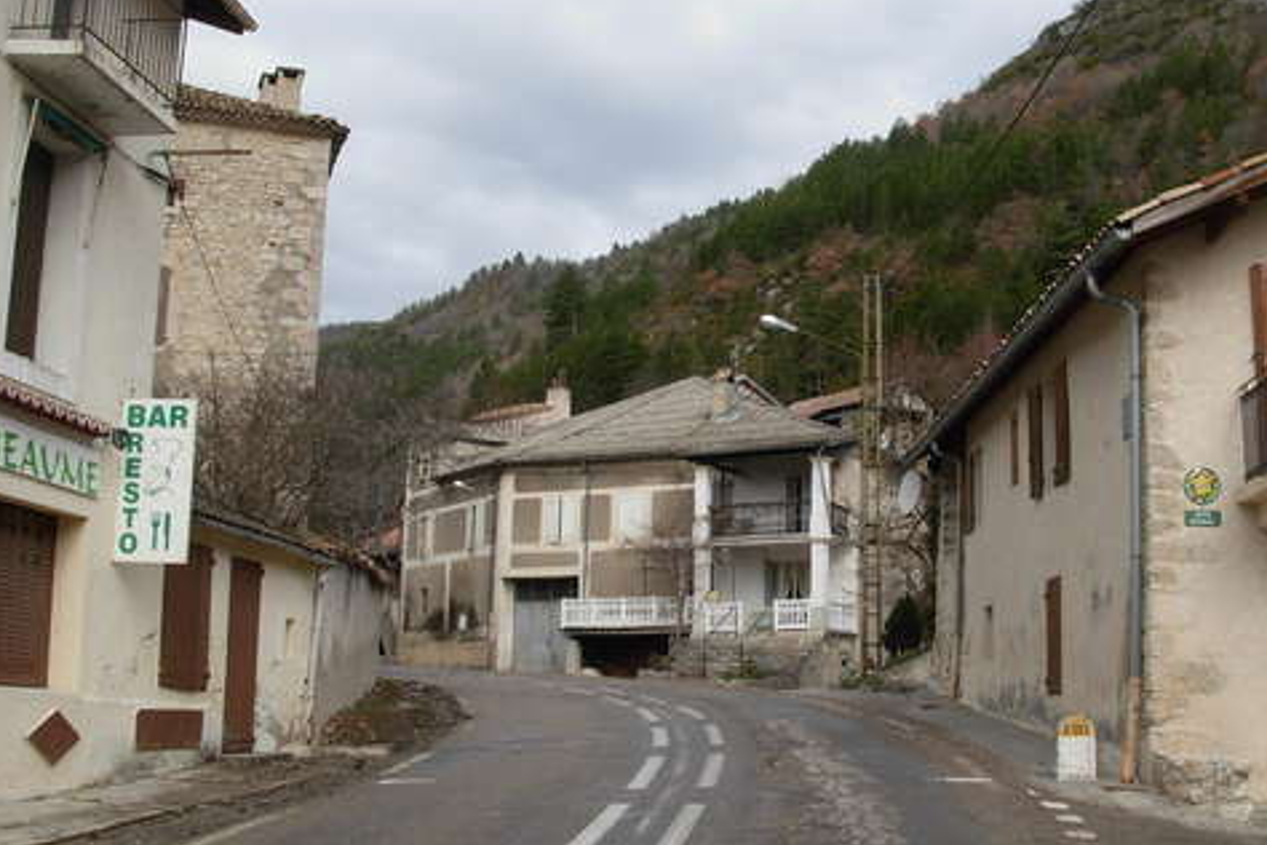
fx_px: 1760
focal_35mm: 50
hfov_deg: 39.6
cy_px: 401
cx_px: 703
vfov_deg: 27.0
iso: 79
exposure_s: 1/395
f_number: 4.9
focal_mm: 6.3
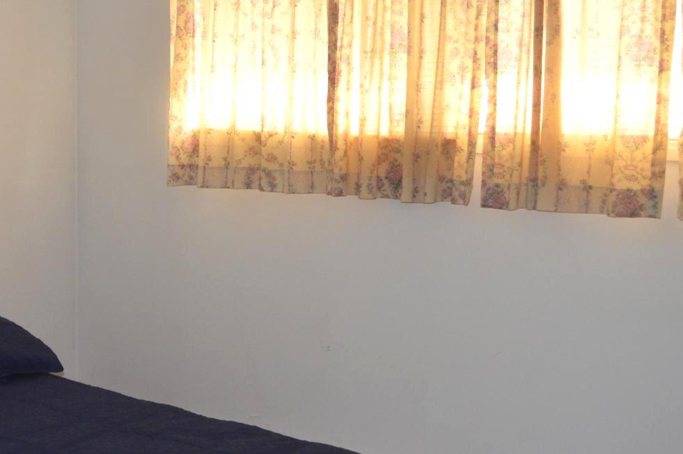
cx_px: 112
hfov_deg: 34.3
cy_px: 274
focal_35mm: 56
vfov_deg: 24.1
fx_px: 1061
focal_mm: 18
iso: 640
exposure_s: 1/60
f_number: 3.5
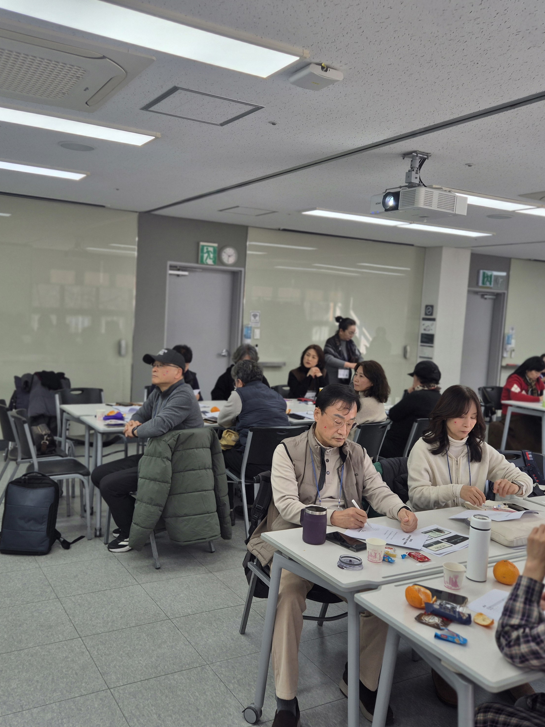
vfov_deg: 58.4
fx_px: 651
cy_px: 365
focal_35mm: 31
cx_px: 256
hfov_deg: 45.4
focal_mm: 5.4
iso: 25
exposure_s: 1/148
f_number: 1.8
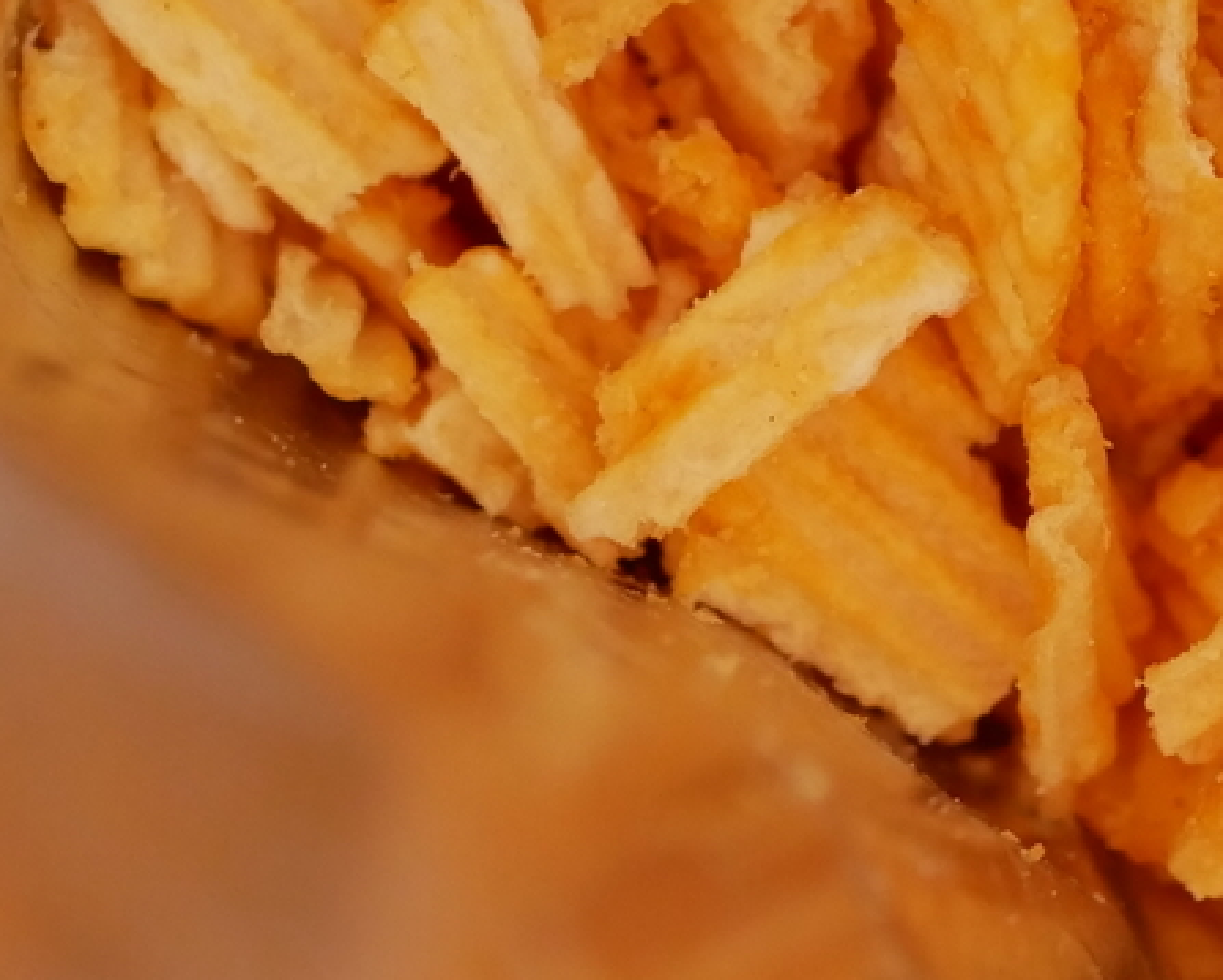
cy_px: 338
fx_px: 4744
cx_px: 1138
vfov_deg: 11.8
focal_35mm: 131
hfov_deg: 14.5
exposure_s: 1/200
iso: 2500
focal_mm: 25
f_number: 2.2
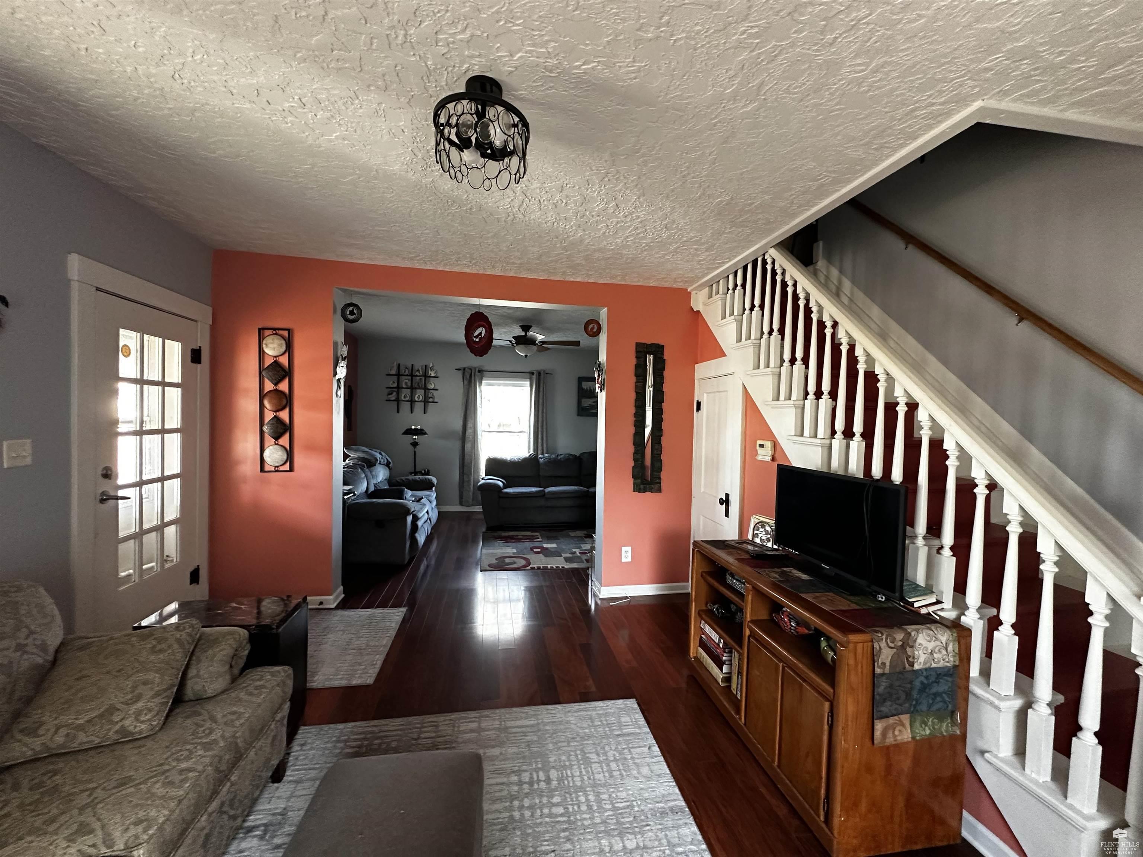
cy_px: 428
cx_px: 572
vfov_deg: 85.7
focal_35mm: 14
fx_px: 462
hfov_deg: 102.1
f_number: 2.2
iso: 400
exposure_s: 1/60
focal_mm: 2.22
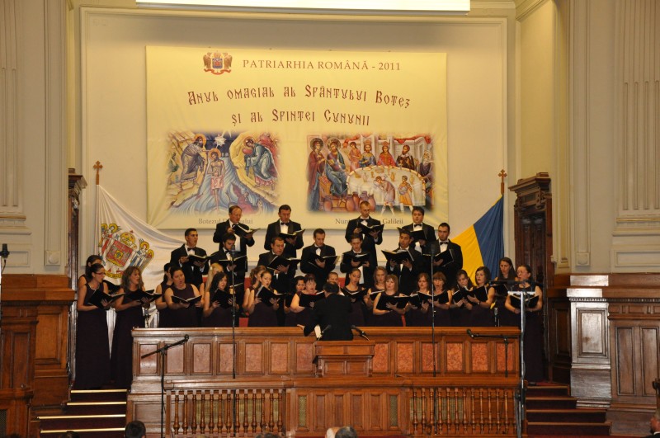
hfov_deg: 28.1
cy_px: 219
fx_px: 1318
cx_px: 330
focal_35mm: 72
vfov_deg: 18.9
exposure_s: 1/100
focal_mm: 48
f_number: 4.8
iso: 1600
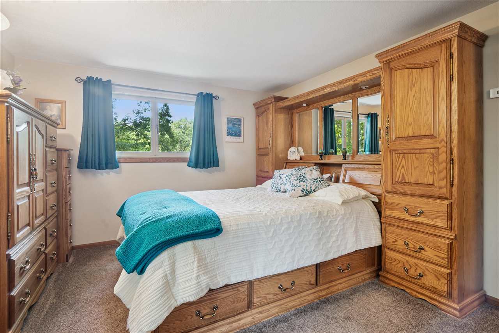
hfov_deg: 93.3
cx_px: 250
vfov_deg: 70.4
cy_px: 166
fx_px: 236
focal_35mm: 17
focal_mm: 17
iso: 400
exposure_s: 1/5
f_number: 9
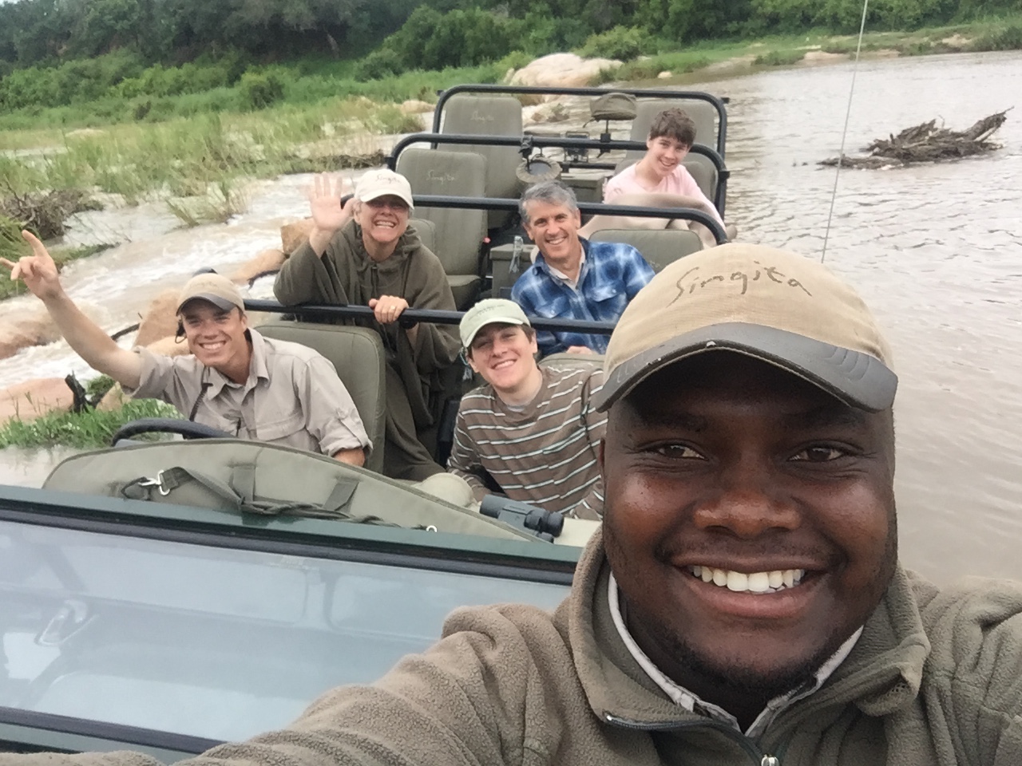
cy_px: 383
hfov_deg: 58.4
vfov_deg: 45.4
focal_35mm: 31
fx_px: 915
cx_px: 511
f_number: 2.2
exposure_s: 1/226
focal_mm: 2.65
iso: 32
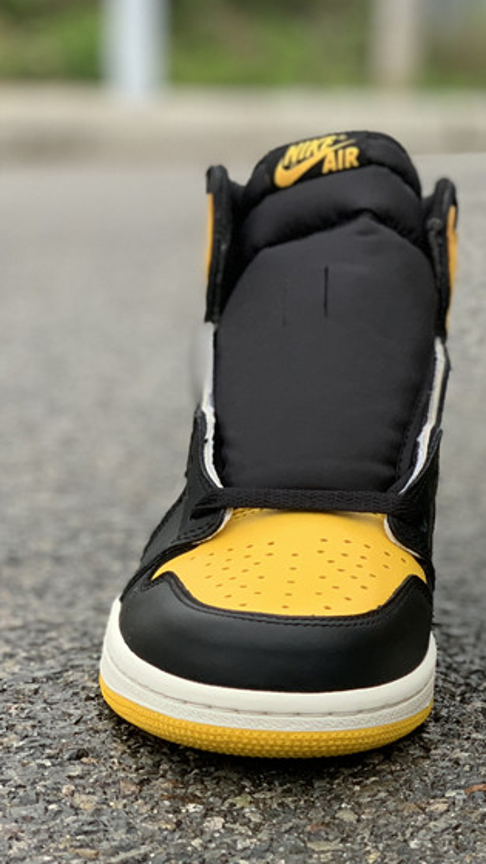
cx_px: 492
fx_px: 2085
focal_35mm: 91
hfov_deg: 13.1
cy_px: 476
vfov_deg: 23.4
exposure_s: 1/121
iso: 125
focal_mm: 6
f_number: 2.4
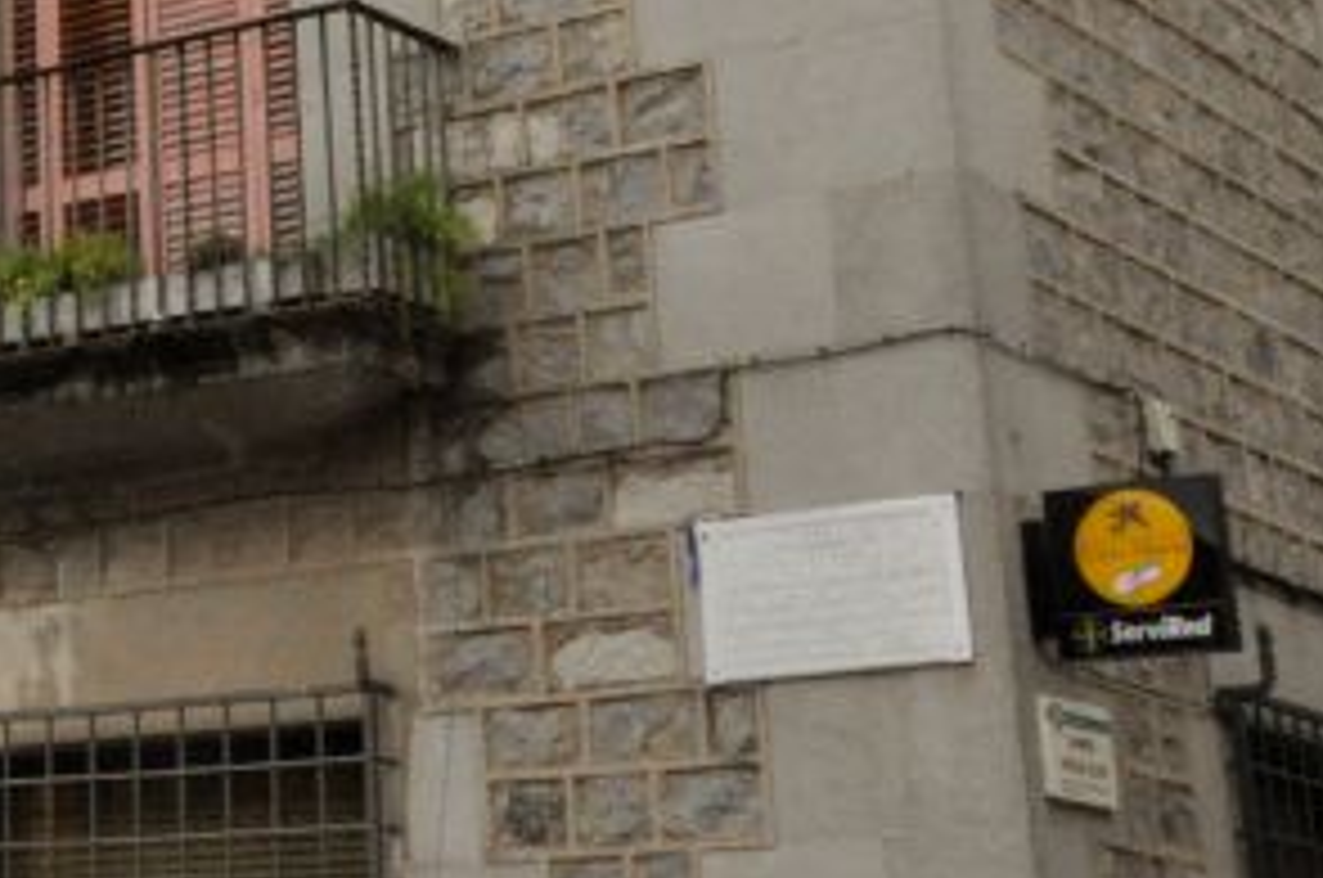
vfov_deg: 13.8
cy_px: -356
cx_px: -594
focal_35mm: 94
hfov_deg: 19.3
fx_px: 3449
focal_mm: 18
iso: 1600
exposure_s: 1/200
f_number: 22
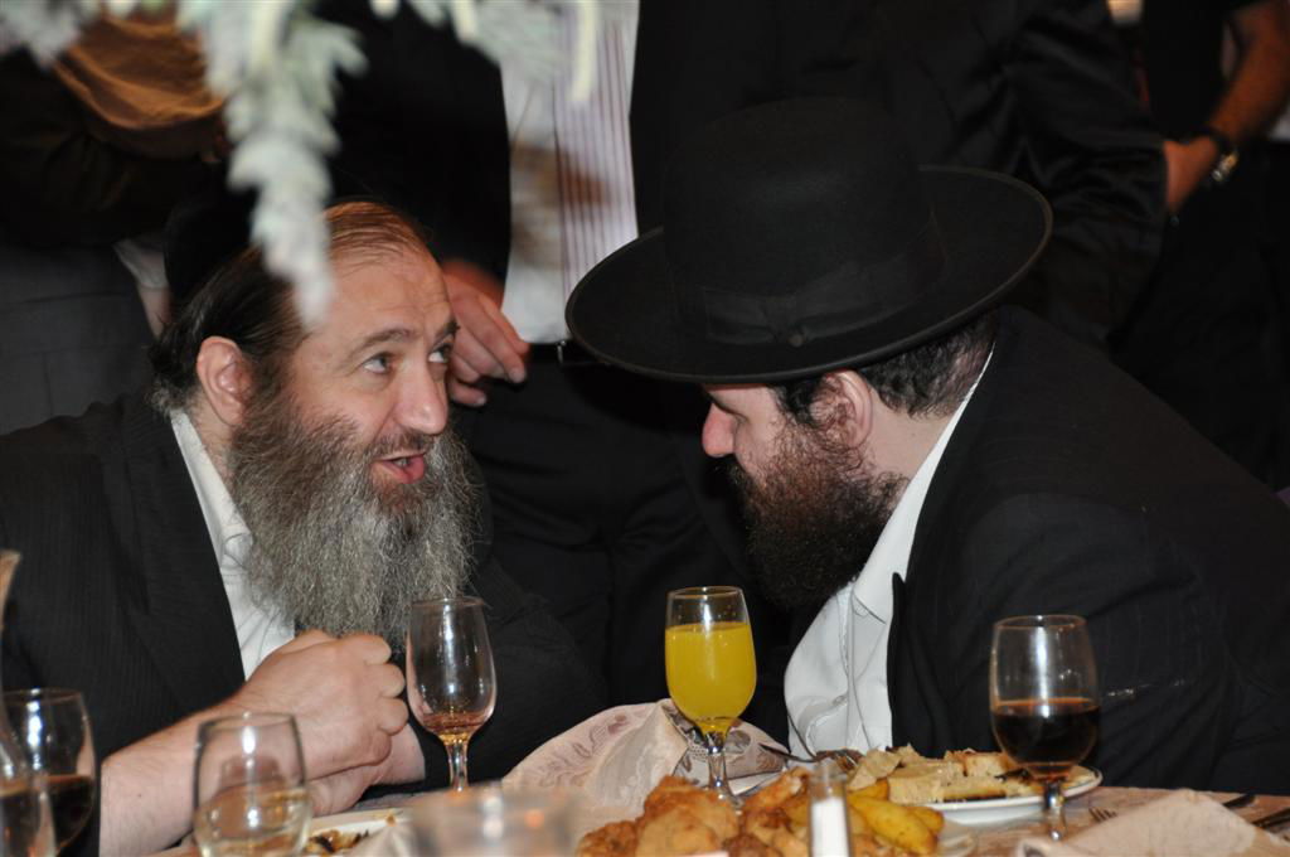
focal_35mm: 158
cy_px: 428
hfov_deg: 13.1
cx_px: 645
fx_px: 5637
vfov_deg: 8.7
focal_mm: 105
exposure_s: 1/60
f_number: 5.3
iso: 800
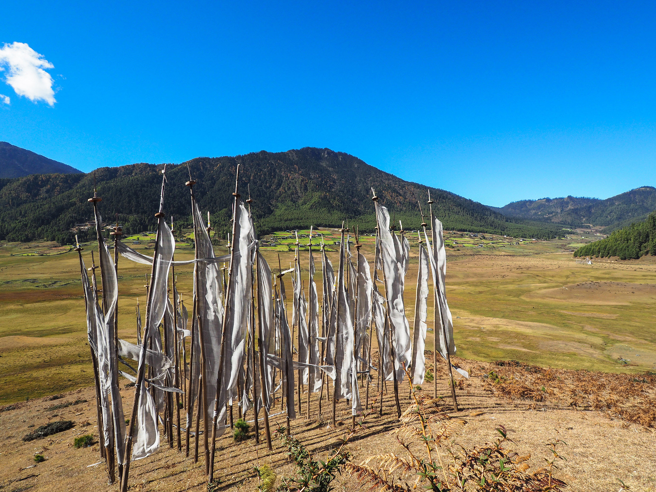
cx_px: 328
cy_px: 246
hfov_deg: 87.8
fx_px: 341
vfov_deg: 71.6
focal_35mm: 18
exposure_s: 1/320
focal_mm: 9
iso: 200
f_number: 8
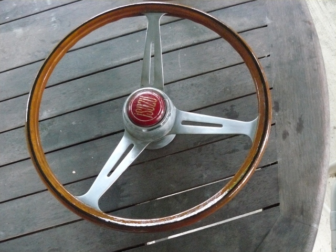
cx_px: 168
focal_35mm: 36
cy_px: 126
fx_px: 349
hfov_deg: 51.4
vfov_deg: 39.7
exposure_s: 1/15
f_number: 2.8
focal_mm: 6
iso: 800
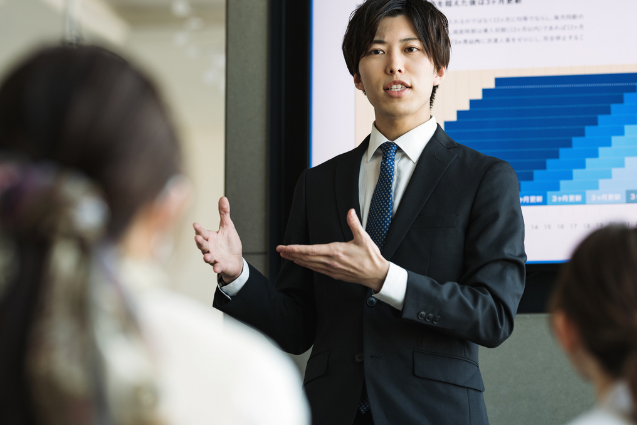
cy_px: 180
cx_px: 357
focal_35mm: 124
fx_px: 2194
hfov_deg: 16.5
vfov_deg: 11.0
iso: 200
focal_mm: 105
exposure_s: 1/200
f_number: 2.2
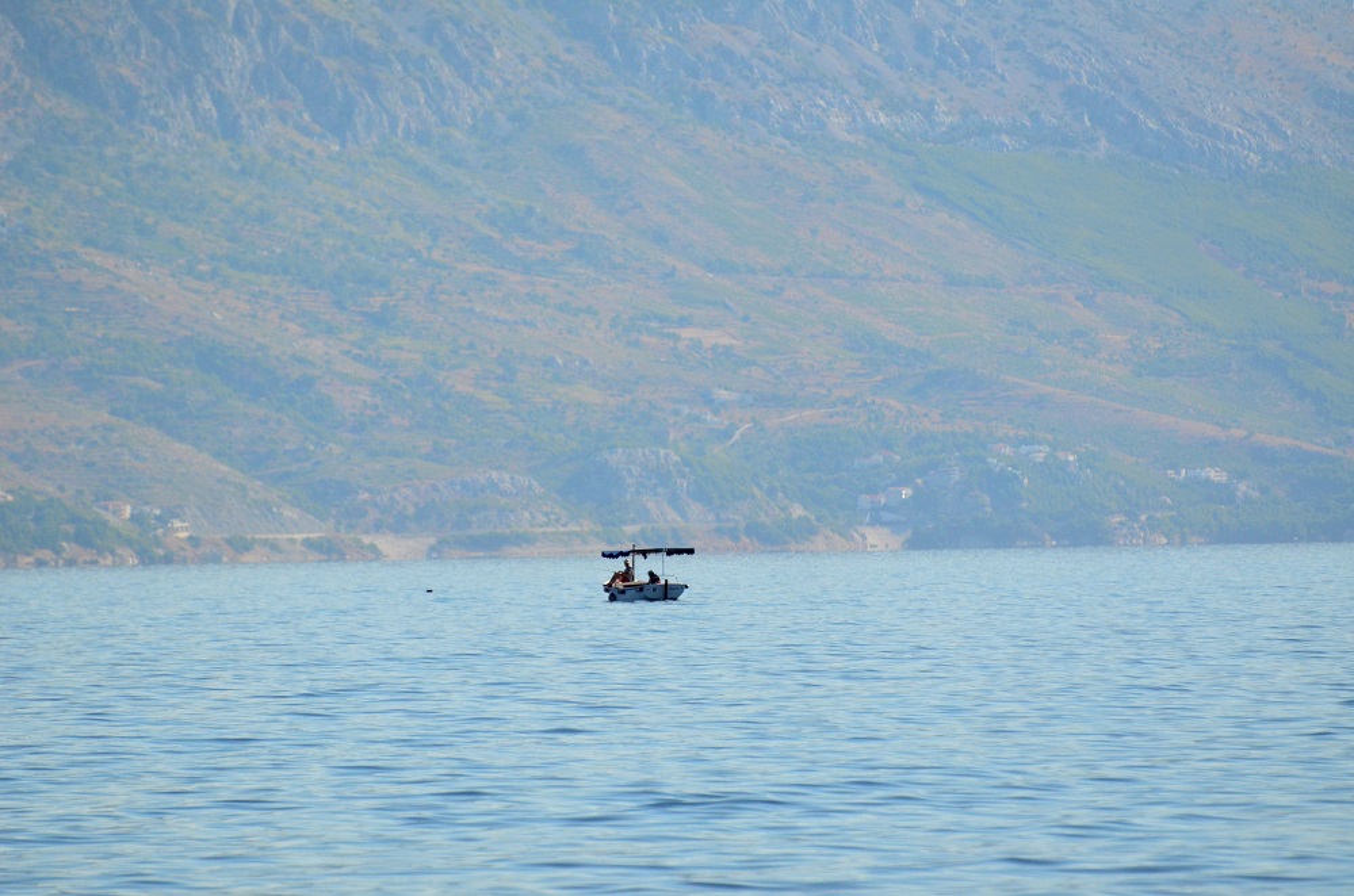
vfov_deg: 3.8
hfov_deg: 5.7
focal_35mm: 360
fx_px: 13510
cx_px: 677
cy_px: 448
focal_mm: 240
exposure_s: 1/8000
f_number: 5.6
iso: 1600
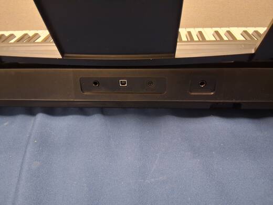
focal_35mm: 26
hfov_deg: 67.3
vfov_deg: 53.1
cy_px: 102
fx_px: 205
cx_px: 136
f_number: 1.8
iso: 640
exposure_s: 1/33
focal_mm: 3.98
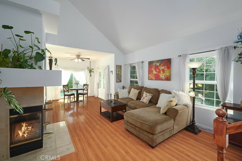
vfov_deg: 75.4
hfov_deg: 98.6
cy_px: 80
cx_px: 121
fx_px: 104
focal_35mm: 16
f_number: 7.1
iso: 400
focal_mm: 15.5
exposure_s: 1/20
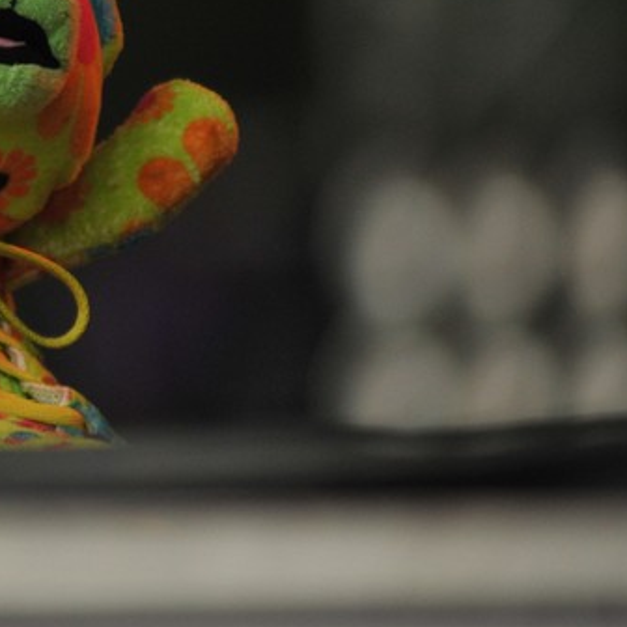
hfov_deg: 2.9
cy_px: 32
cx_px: -468
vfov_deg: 2.9
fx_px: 12418
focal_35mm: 606
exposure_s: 1/1000
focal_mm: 200
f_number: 2.8
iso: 1000
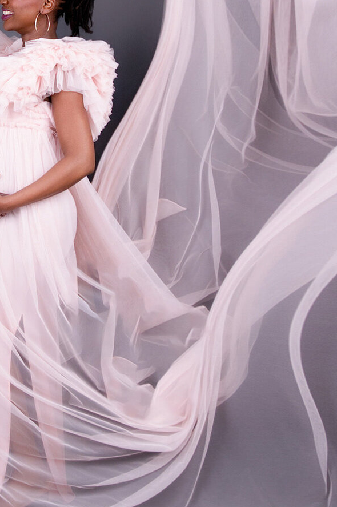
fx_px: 900
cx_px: 90
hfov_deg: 21.1
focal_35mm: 64
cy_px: 101
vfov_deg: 30.7
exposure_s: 1/160
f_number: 8
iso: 200
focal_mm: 31.5
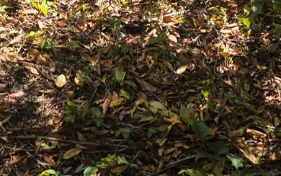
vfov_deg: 11.4
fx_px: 766
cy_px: -207
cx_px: 184
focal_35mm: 100
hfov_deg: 20.7
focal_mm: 6.3
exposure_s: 1/2145
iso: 80
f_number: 1.7
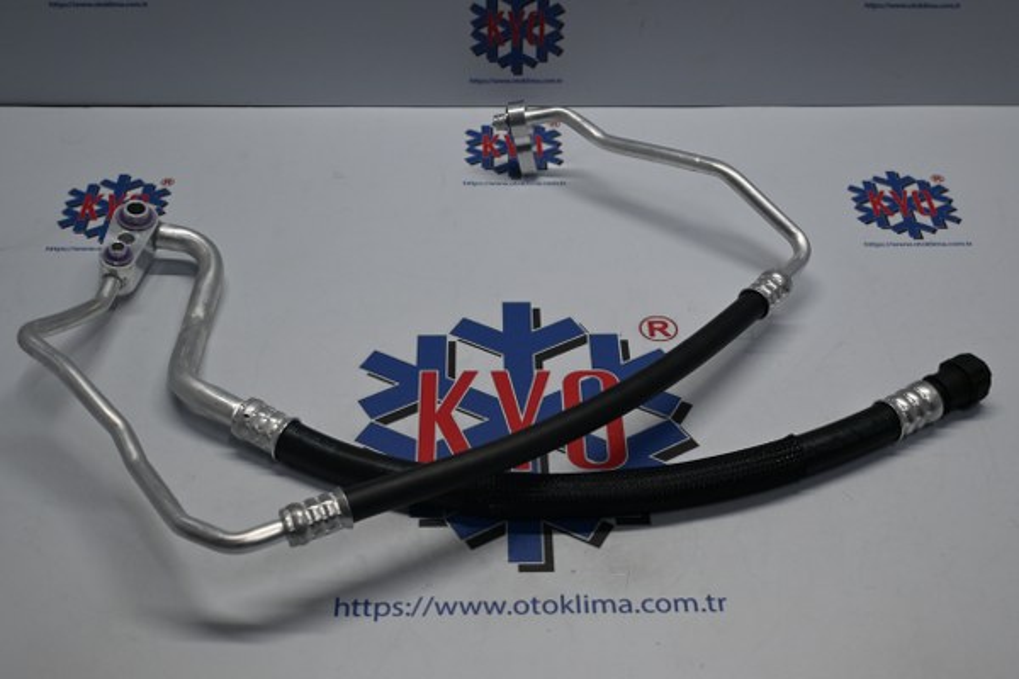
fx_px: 1295
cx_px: 510
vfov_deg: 29.4
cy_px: 340
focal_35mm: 46
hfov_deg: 43.0
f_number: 4.8
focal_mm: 30.5
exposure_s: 1/125
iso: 400
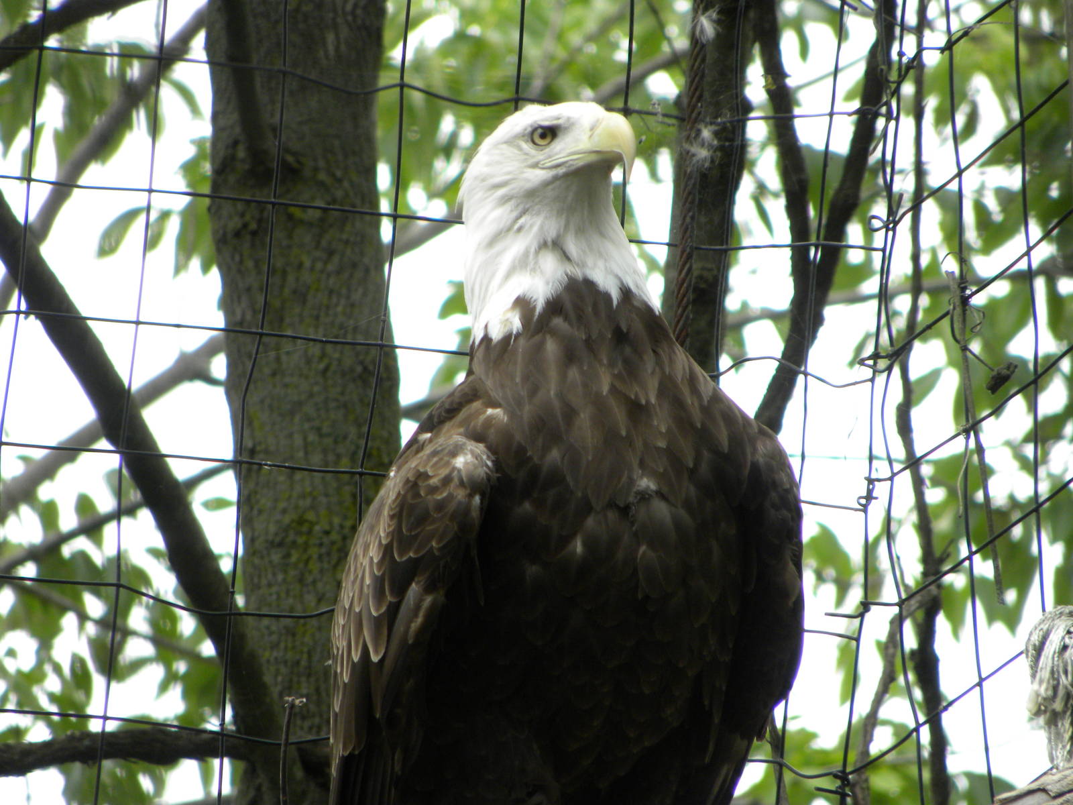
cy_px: 402
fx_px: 19342
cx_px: 536
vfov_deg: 2.4
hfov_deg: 3.2
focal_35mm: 624
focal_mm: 110.4
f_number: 5
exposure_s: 1/156
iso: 128
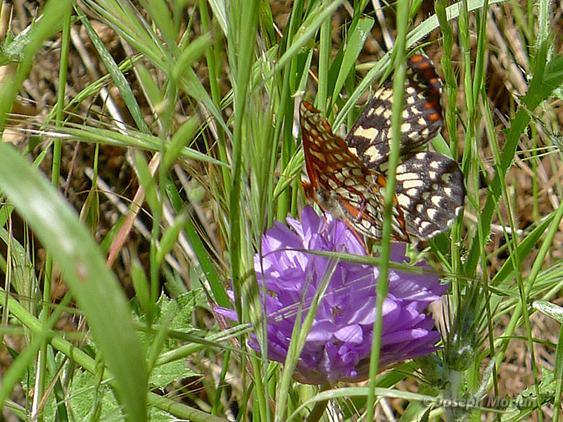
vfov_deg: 12.3
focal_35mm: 120
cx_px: 282
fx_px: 1952
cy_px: 211
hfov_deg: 16.4
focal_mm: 19.2
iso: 80
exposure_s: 1/500
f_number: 4
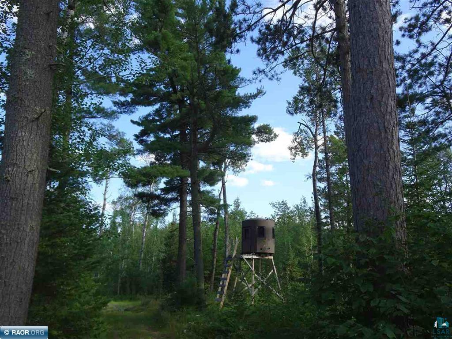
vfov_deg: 46.8
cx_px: 226
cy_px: 170
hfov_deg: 60.0
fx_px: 392
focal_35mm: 30
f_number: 3.5
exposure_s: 1/320
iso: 80
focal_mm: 5.09
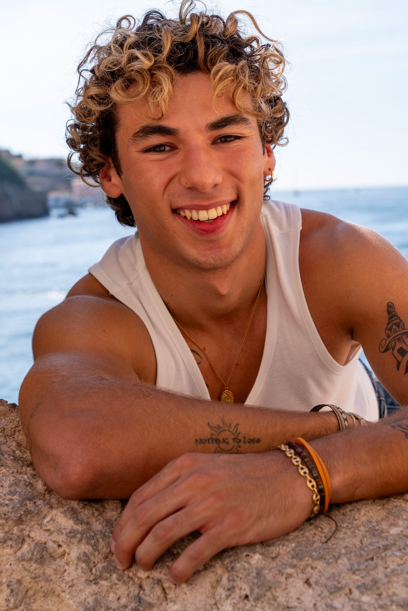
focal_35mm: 70
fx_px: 1188
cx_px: 204
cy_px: 306
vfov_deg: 28.8
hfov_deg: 19.5
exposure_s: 1/125
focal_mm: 70
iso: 100
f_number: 9
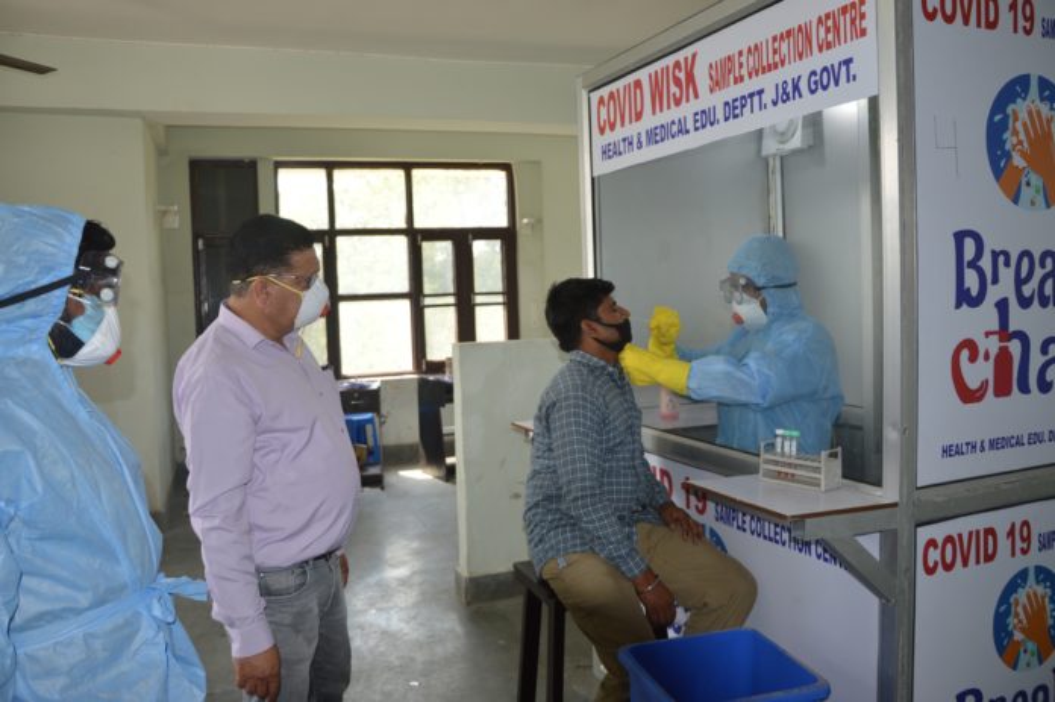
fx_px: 1537
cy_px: 351
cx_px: 528
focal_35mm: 52
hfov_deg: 37.9
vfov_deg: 25.7
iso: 160
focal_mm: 35
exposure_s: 1/125
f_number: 4.5
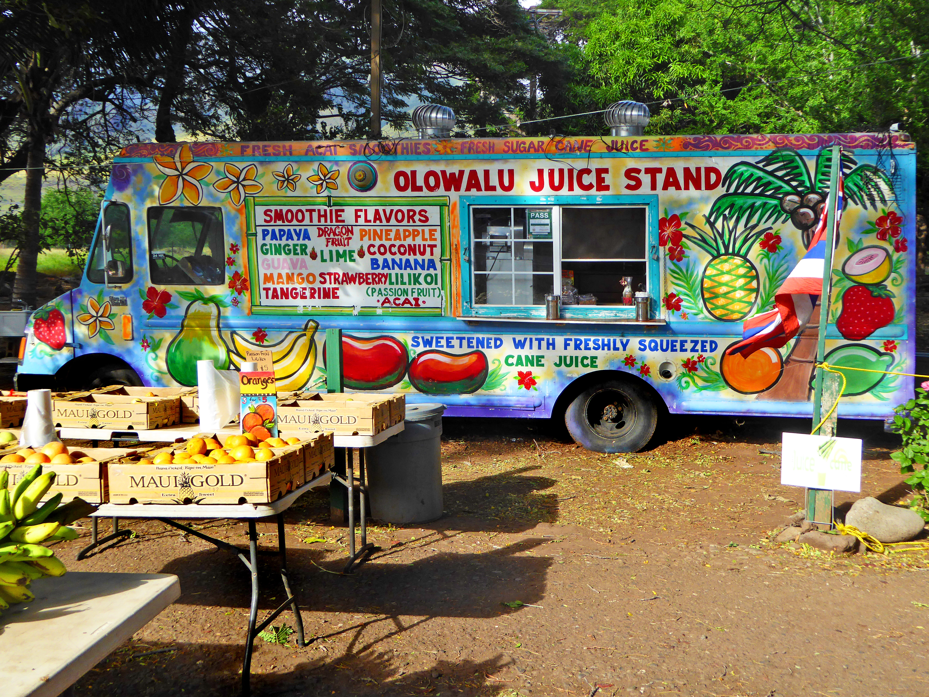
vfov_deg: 39.7
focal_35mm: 36
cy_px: 348
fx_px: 966
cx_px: 464
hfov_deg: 51.4
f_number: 3.7
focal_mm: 6.3
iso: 100
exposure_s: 1/320
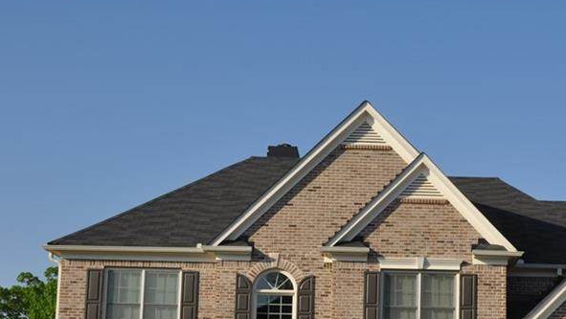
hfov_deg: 30.5
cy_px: 312
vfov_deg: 17.4
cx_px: 428
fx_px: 1020
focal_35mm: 68
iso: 200
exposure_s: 1/200
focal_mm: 25
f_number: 13
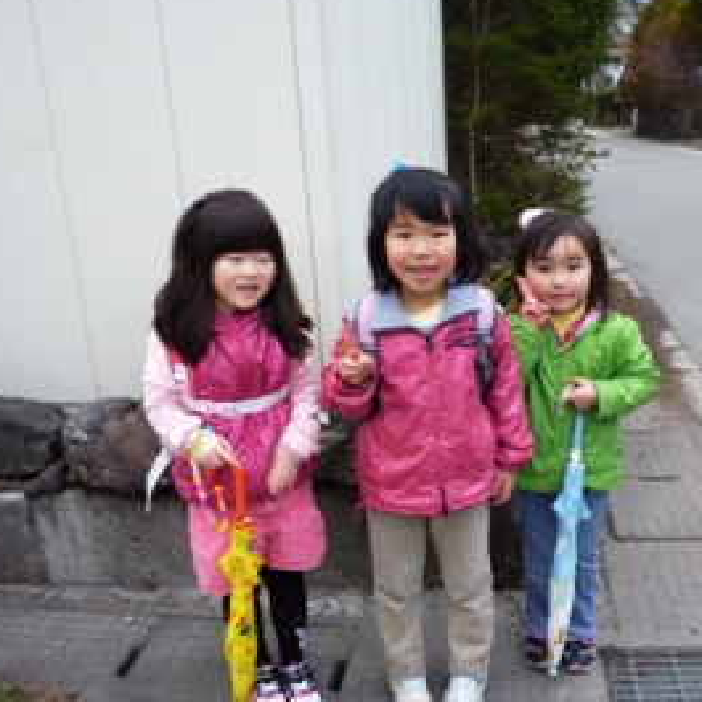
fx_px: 918
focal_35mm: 40
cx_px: 426
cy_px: 416
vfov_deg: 41.7
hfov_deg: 41.6
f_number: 2.8
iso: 100
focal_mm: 4.4
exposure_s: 1/30
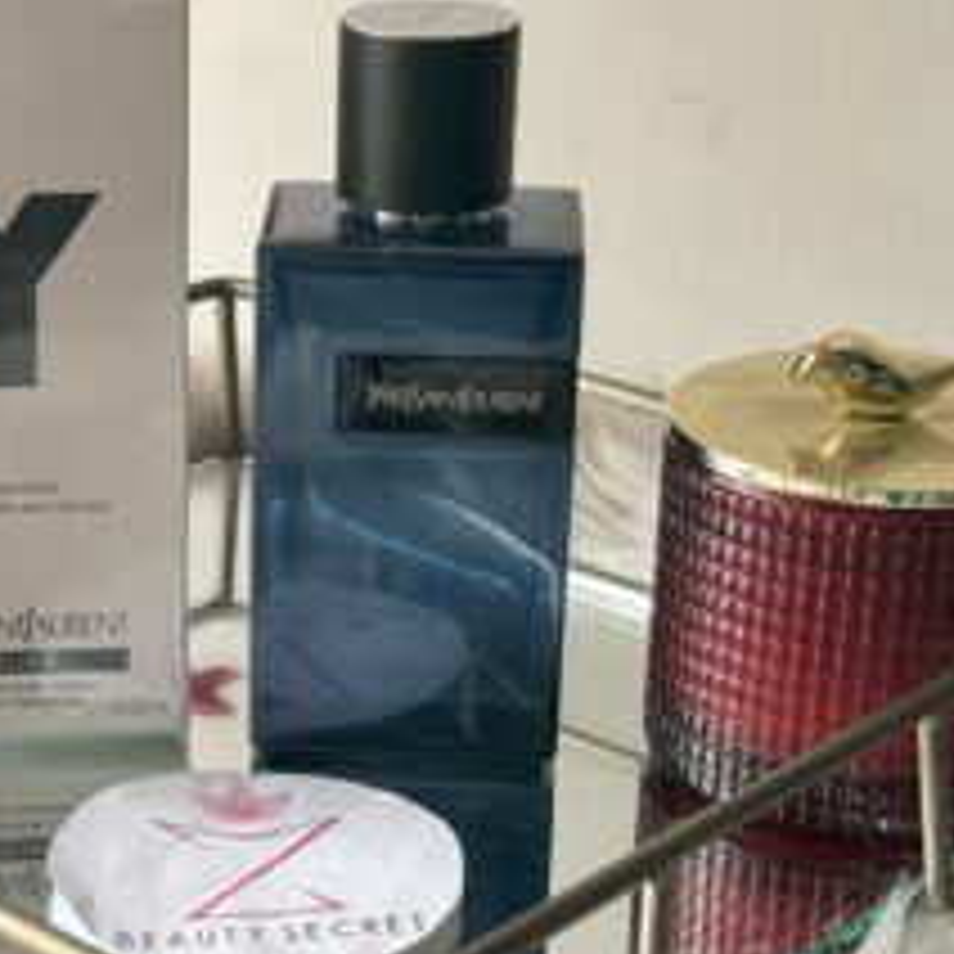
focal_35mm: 90
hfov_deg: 19.2
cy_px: 576
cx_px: 243
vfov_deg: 19.3
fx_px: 2806
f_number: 1.78
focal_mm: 6.76
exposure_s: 1/98
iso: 100
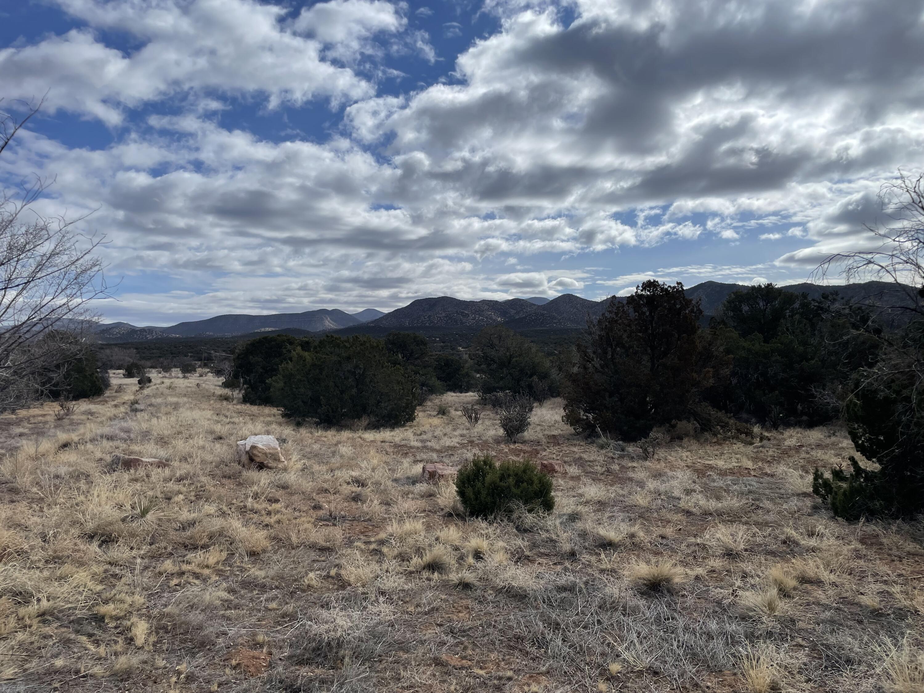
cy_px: 346
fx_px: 694
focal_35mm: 26
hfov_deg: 67.3
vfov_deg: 53.1
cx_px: 462
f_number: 1.6
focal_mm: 4.2
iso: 32
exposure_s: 1/9091
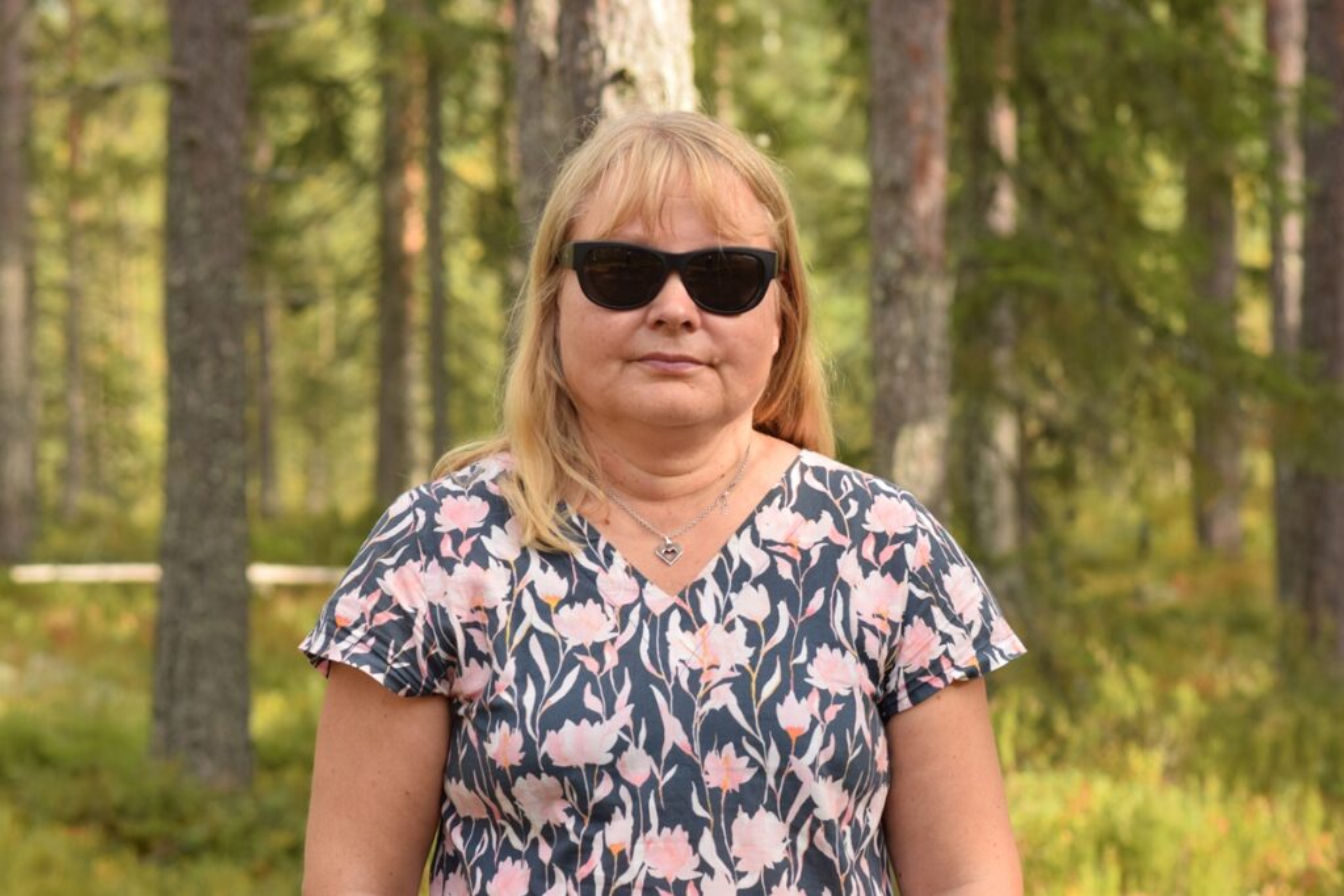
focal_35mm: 128
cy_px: 448
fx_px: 4760
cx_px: 672
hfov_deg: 16.1
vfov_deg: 10.8
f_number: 5.6
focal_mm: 85
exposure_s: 1/200
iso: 200
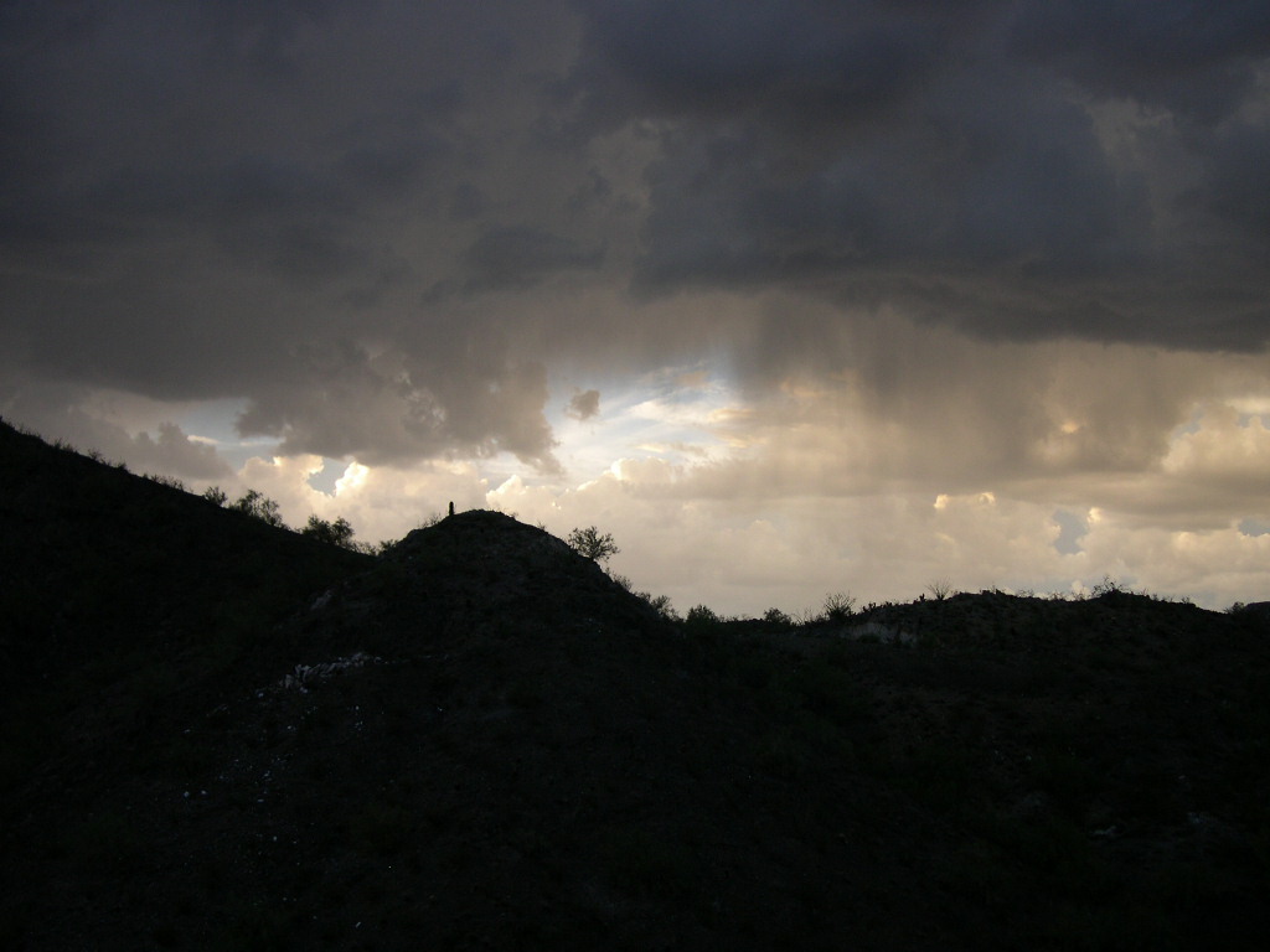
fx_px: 1394
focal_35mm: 38
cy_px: 476
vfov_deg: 37.7
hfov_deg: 49.0
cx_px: 635
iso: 100
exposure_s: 1/146
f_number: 2.8
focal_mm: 8
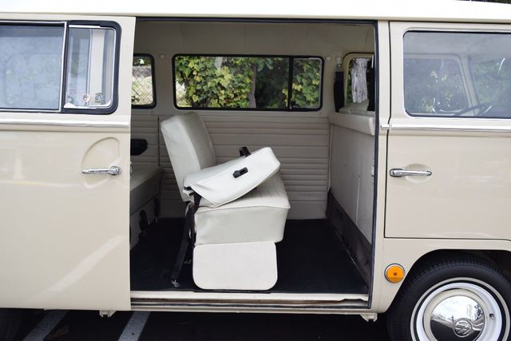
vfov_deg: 35.5
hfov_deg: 51.3
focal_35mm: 38
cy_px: 170
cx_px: 256
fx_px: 532
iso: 400
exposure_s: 1/200
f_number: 7.1
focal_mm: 25
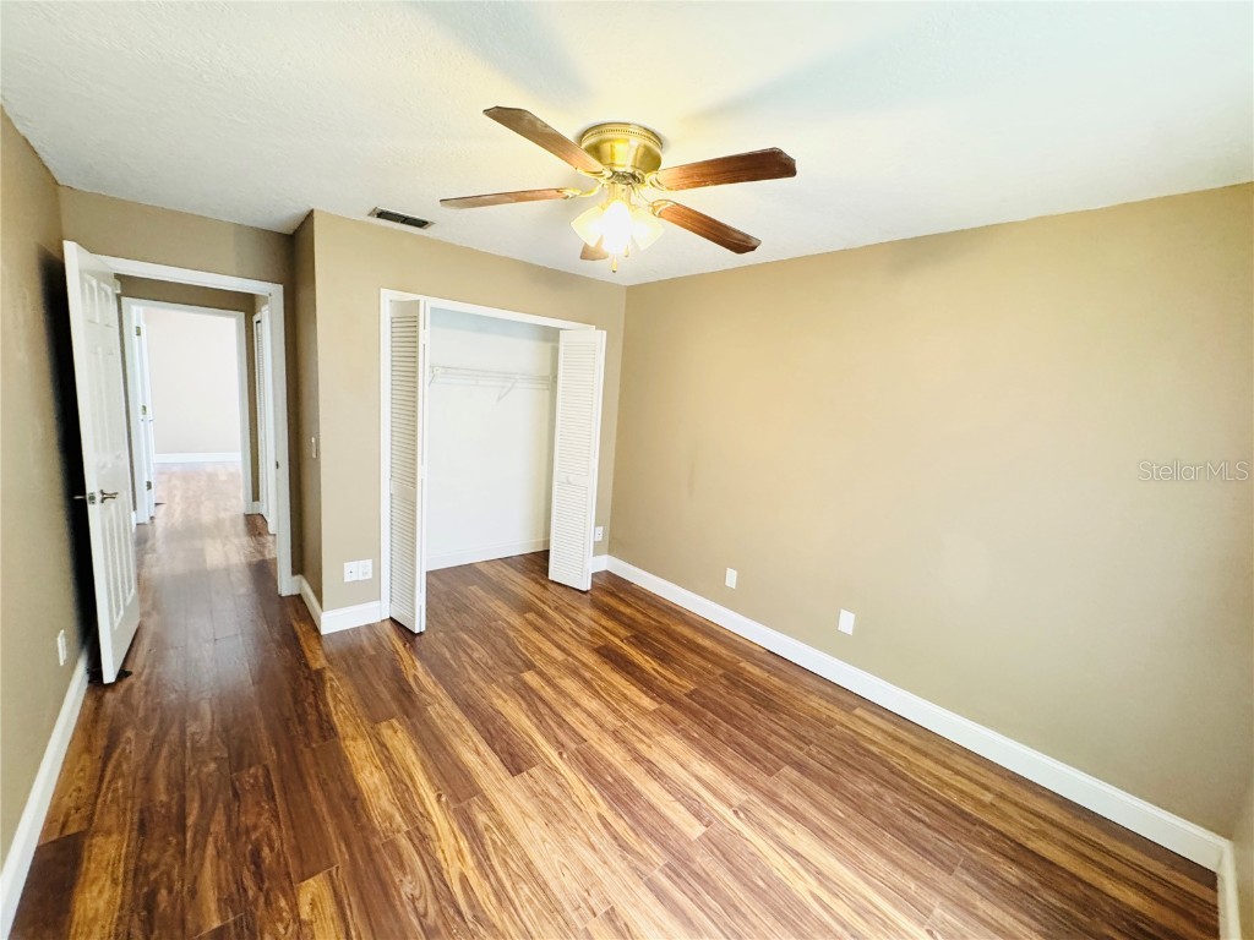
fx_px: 507
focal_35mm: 14
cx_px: 627
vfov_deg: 85.7
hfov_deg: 102.1
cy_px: 470
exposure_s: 1/60
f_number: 2.2
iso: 320
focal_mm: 2.22
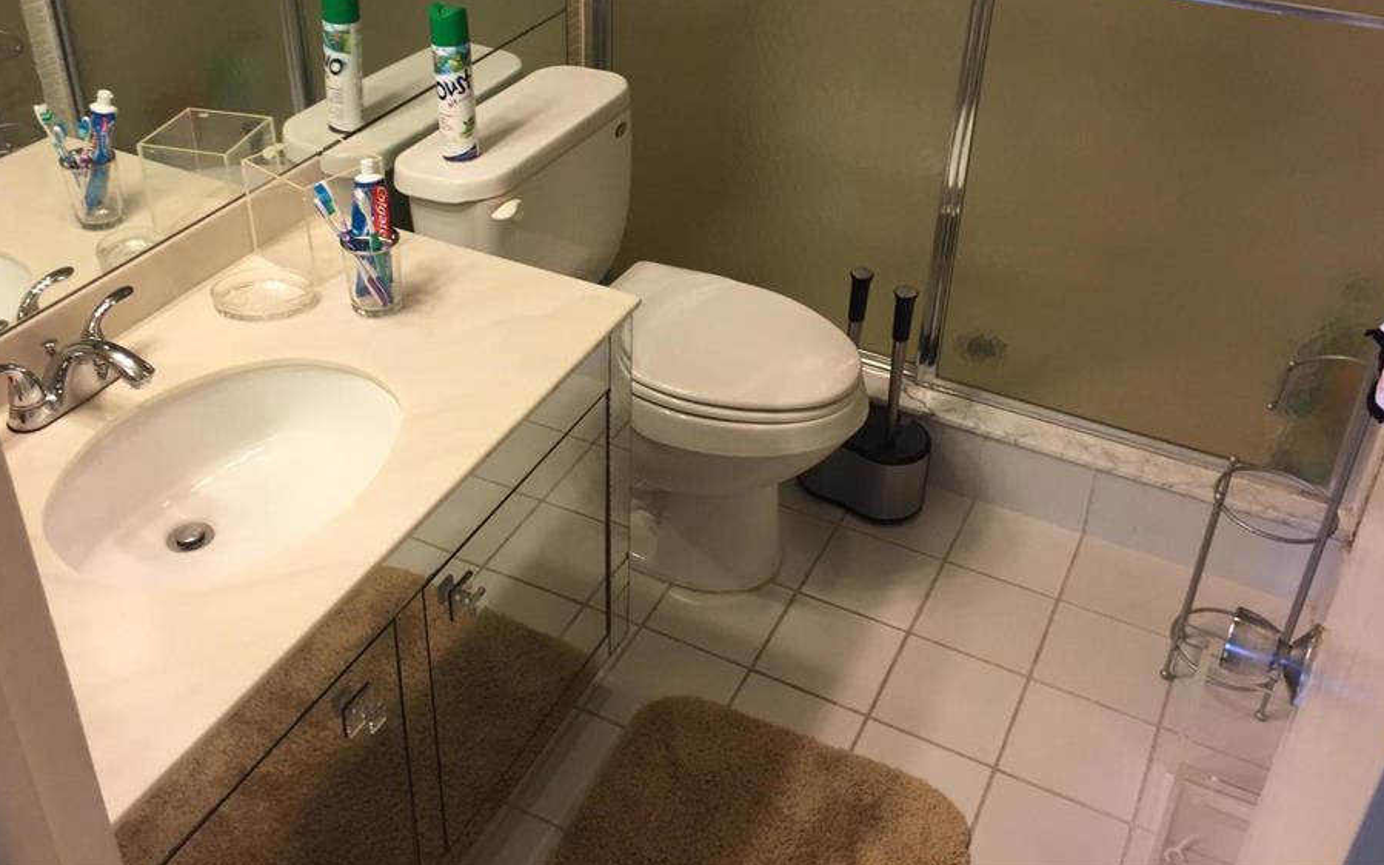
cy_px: 280
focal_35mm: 35
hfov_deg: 55.3
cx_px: 634
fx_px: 1320
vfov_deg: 35.9
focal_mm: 4.15
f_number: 2.2
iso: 40
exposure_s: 1/60
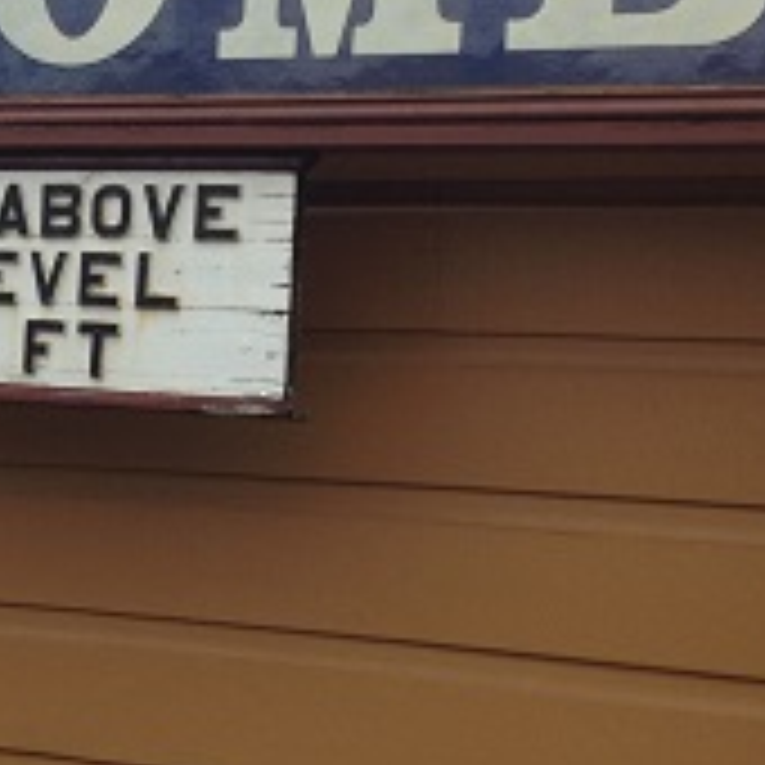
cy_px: 254
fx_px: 2275
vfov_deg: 19.0
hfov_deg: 18.9
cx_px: 144
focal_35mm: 91
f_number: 2.4
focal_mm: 4.28
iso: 50
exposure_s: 1/421
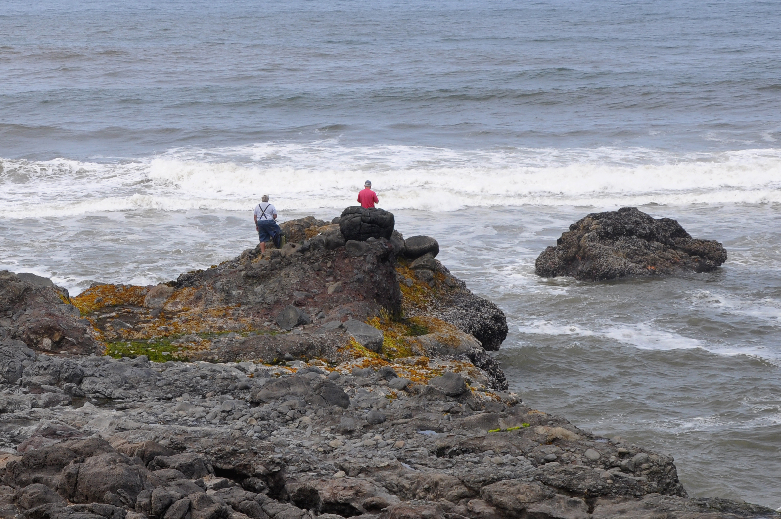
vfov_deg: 12.5
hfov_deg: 18.6
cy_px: 228
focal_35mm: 109
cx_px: 187
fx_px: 2362
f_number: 10
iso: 200
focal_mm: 40
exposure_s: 1/400
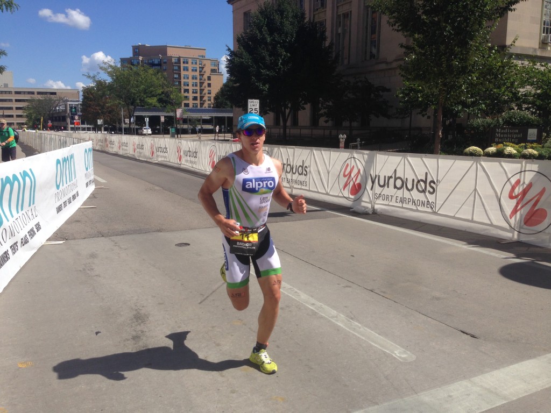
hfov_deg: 55.4
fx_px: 525
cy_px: 206
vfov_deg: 42.9
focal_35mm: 33
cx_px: 276
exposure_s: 1/1869
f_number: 2.4
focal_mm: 4.12
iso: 50
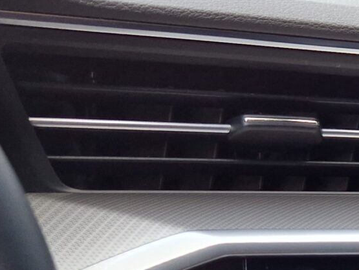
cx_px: 656
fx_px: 1100
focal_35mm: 106
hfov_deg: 15.7
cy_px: 268
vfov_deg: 13.8
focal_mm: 5.4
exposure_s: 1/180
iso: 100
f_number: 1.8
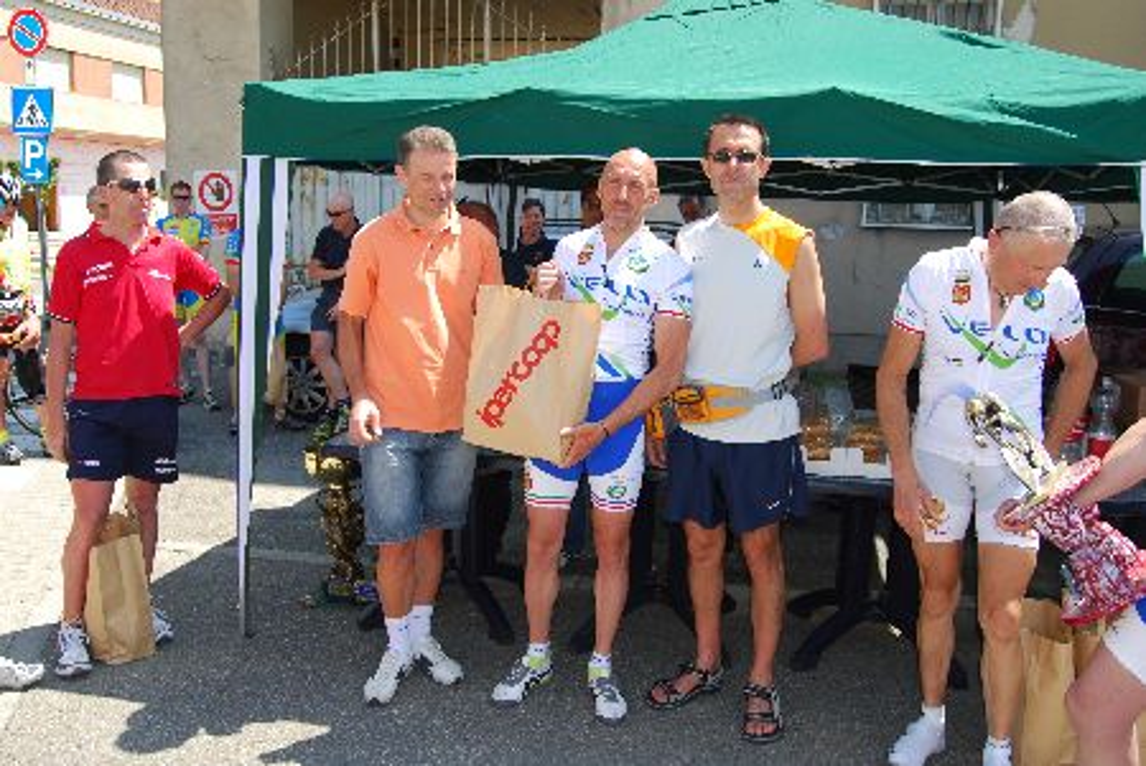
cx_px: 573
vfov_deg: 43.7
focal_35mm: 30
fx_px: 956
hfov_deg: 61.9
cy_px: 383
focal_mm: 20
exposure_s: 1/125
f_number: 6.3
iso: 100
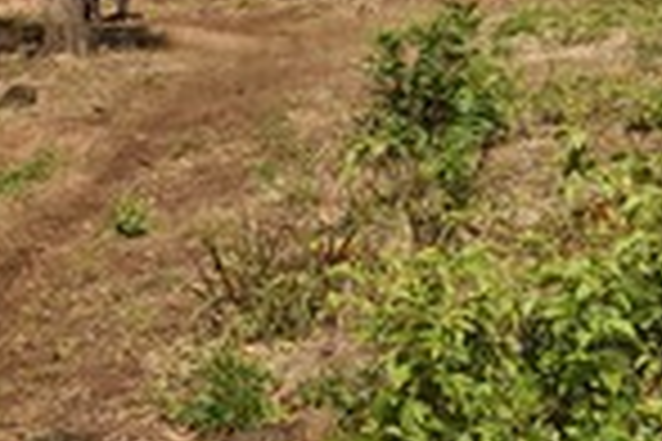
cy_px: -72
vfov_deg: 15.9
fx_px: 1526
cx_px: 392
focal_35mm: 83
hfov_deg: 24.4
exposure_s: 1/400
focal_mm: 29
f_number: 10
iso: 200
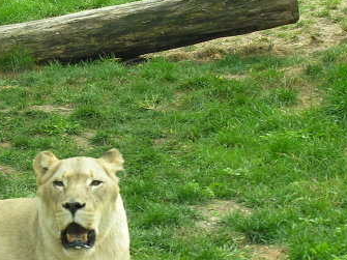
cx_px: 127
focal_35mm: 205
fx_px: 2054
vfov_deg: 7.2
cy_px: 212
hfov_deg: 9.7
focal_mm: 19.8
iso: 50
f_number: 4.8
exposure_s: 1/56.4
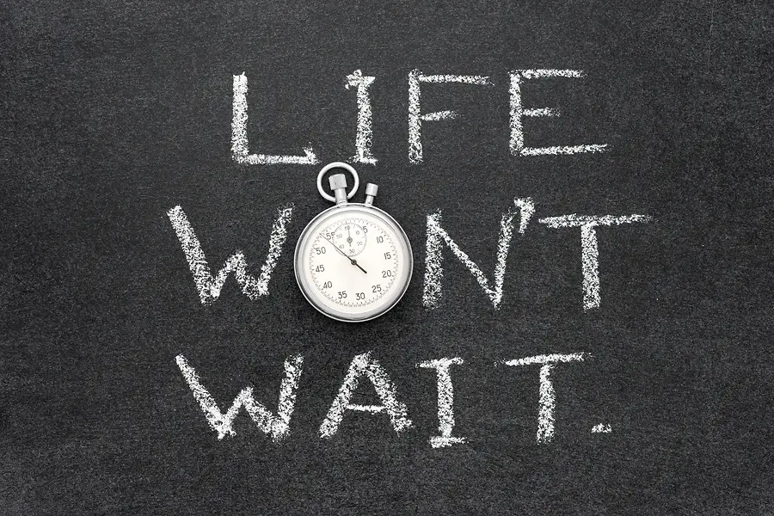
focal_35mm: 60
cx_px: 387
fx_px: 1290
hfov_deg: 33.4
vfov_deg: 22.6
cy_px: 258
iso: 100
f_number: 10
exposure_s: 2
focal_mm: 60
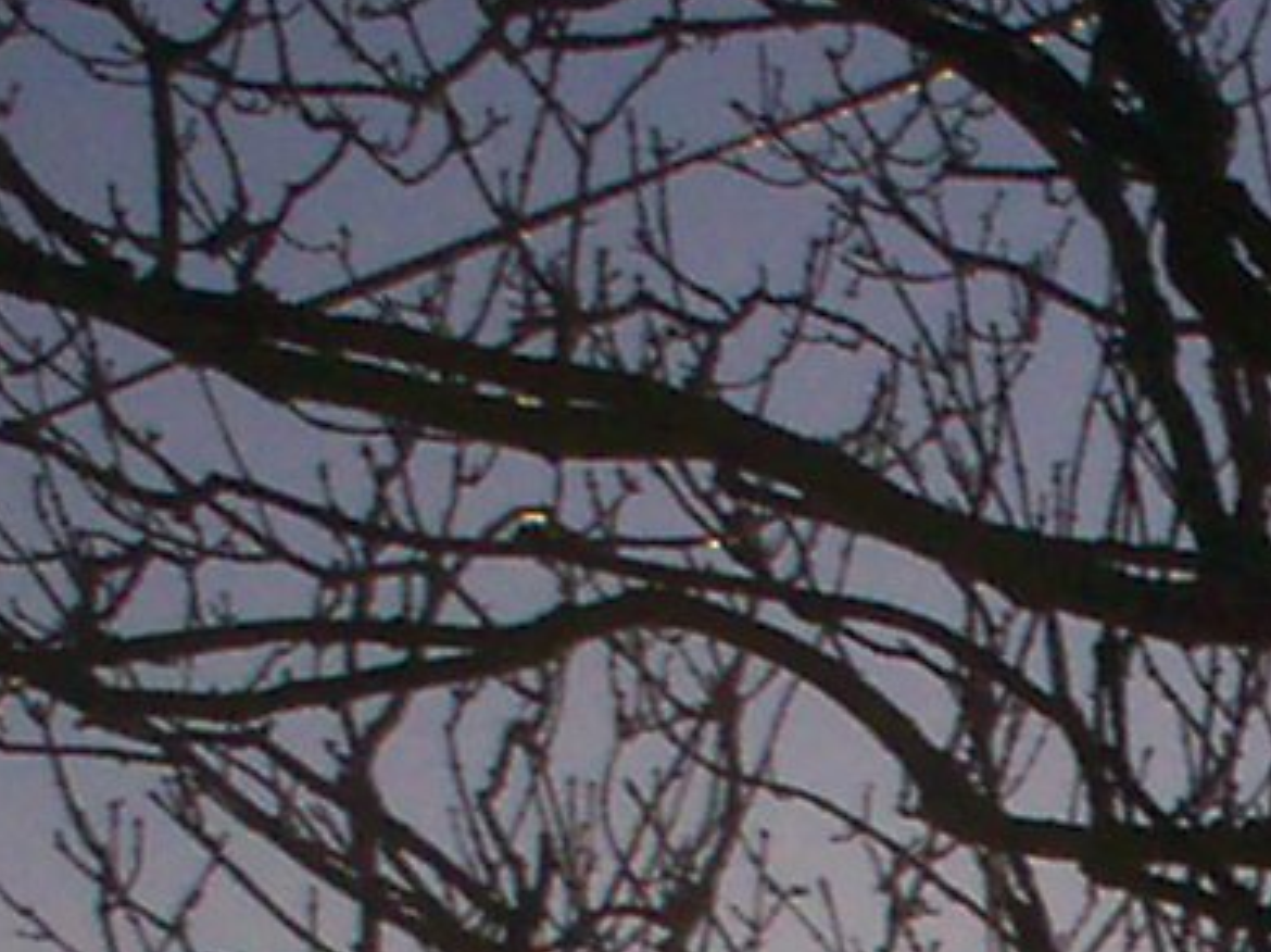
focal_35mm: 238
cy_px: 2344
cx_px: 2568
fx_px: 8733
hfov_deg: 7.9
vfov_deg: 6.0
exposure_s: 1/796
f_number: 4.5
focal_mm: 6
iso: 100
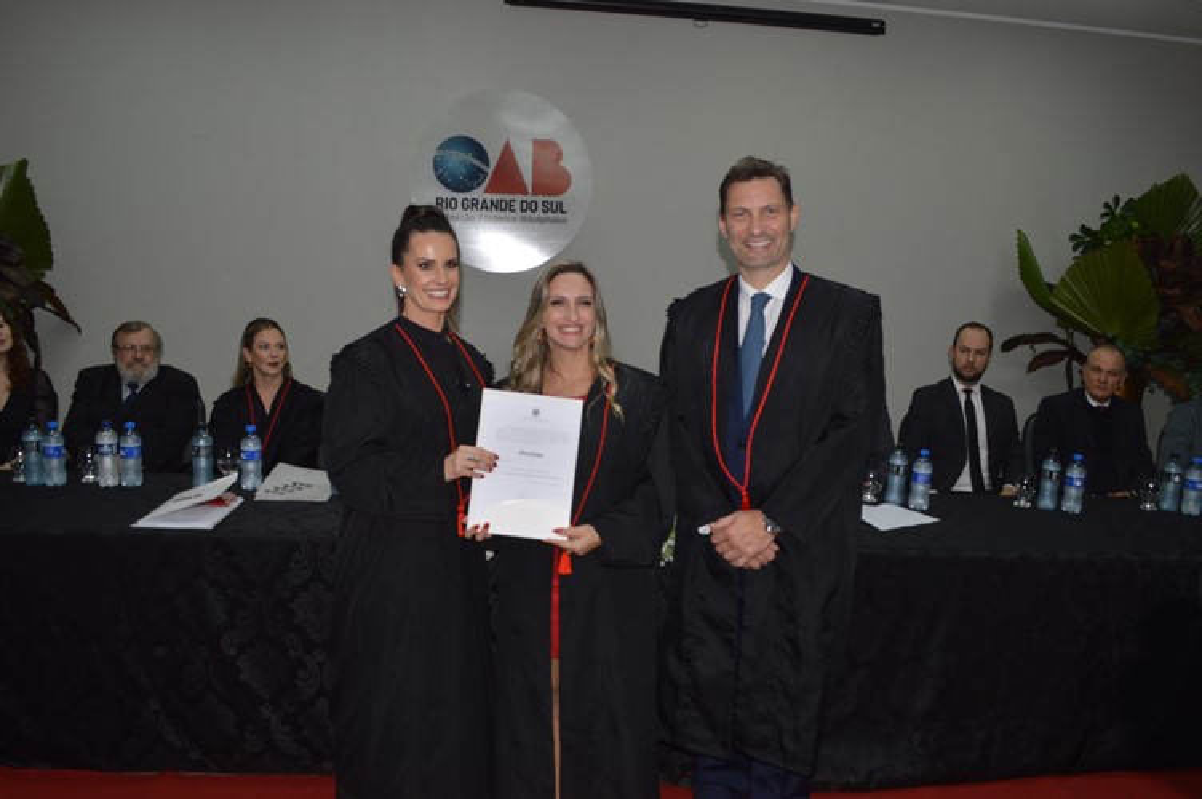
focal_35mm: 27
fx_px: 901
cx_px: 601
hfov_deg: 67.4
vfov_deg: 47.8
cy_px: 400
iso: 200
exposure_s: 1/30
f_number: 10
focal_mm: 18
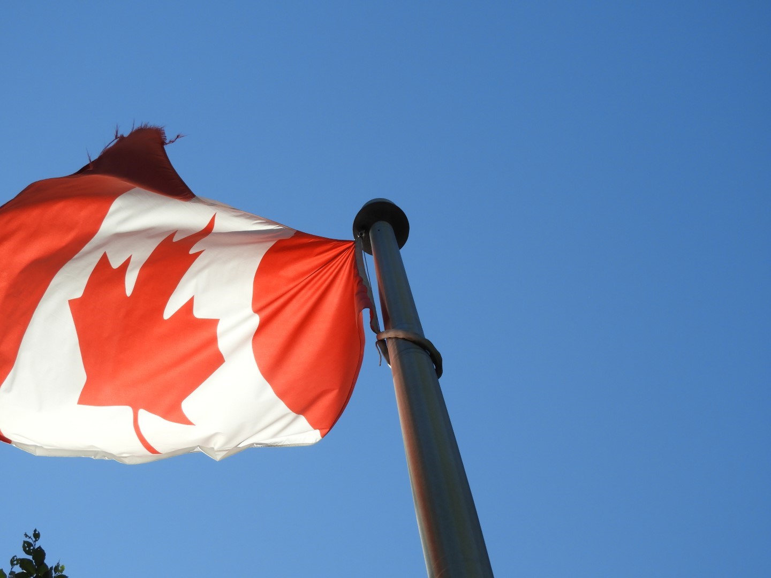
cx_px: 386
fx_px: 2561
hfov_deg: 17.1
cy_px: 289
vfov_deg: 12.9
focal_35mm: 115
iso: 100
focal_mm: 20.6
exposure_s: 1/800
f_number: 5
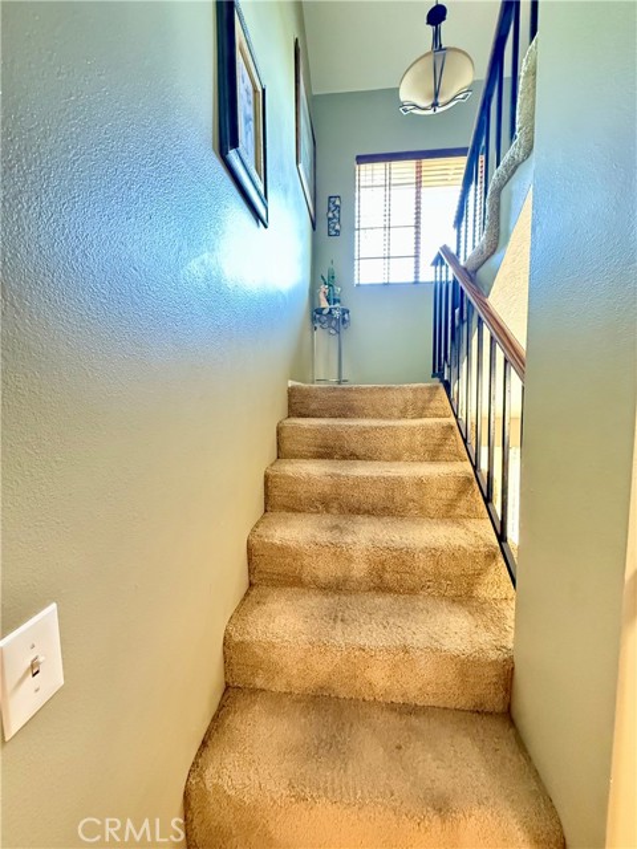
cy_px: 424
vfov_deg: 102.1
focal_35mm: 14
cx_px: 318
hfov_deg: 85.7
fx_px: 344
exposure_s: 1/30
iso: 1600
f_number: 2.2
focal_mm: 2.22
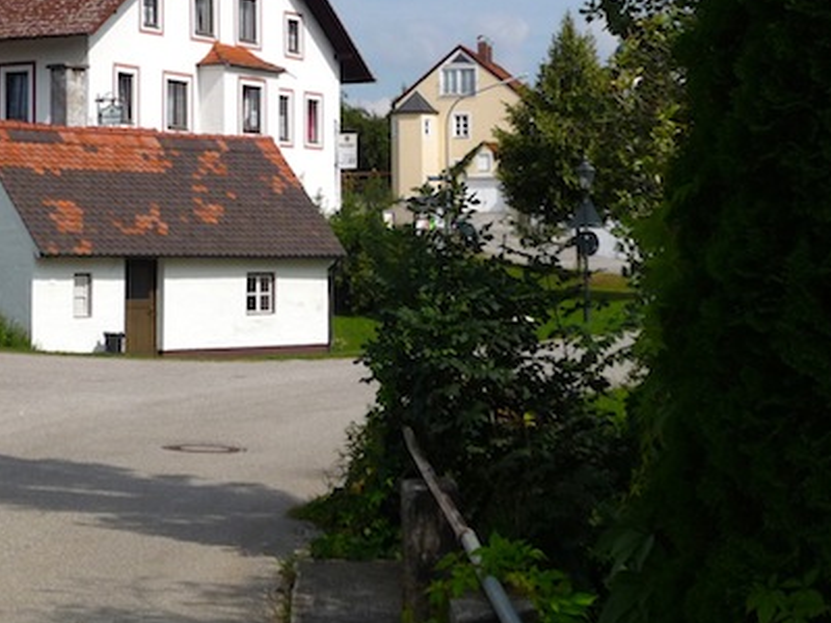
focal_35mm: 80
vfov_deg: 18.1
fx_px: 1920
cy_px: 60
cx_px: 164
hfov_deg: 24.0
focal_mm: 6.7
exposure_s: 1/250
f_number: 9
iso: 100
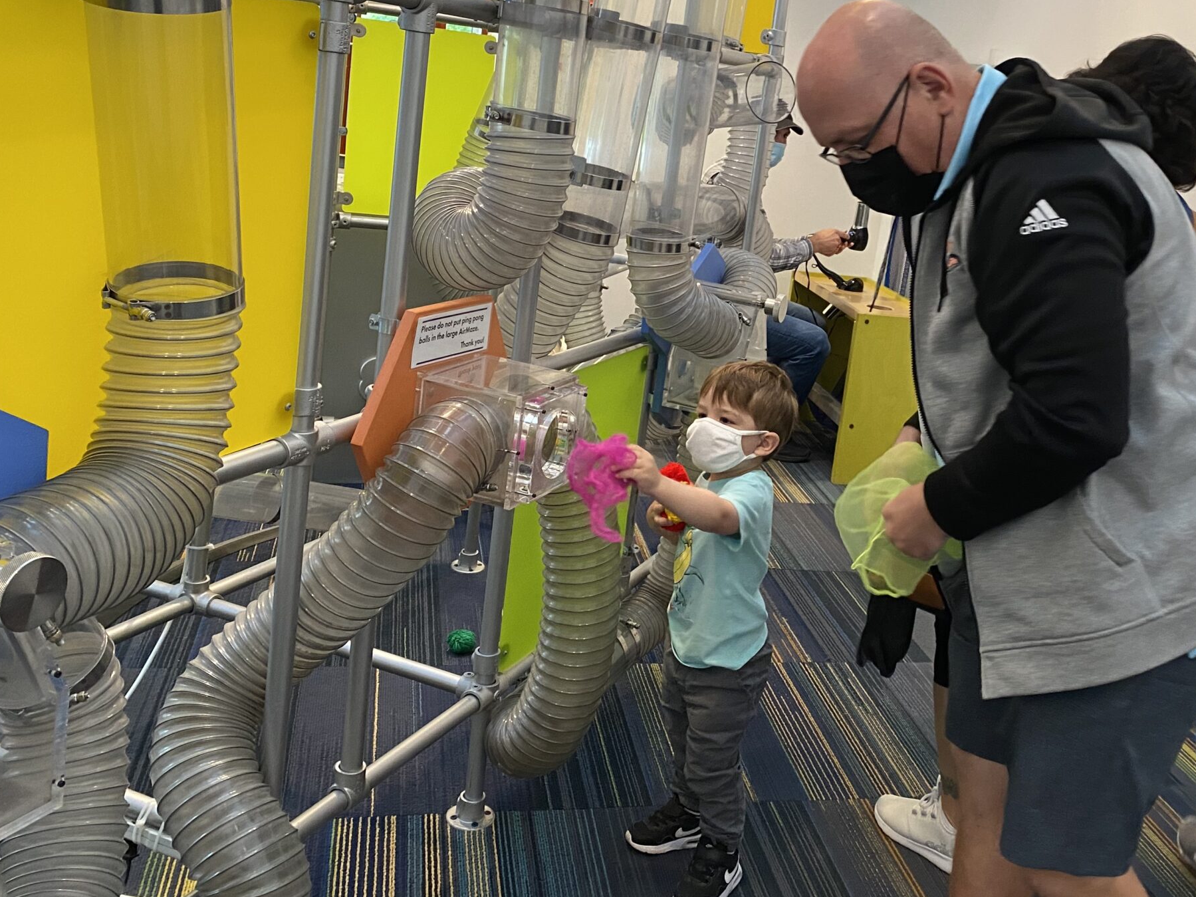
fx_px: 1278
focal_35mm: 37
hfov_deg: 49.2
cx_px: 811
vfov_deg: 38.4
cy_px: 338
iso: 200
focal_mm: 4.25
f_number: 1.8
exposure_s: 1/60
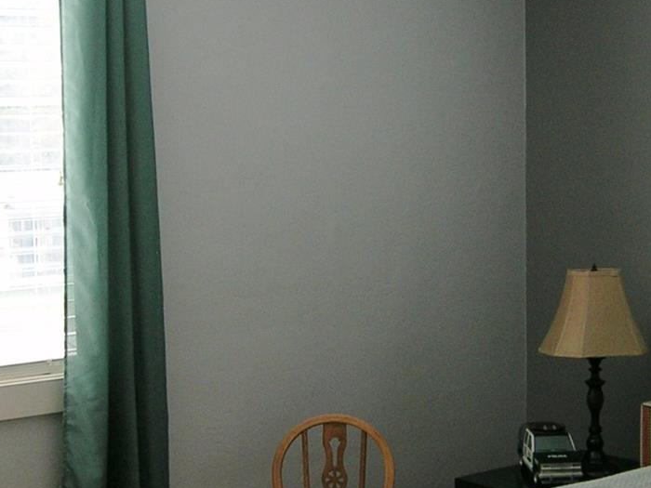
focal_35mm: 75
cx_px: 355
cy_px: 308
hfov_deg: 26.0
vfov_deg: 19.6
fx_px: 1410
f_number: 2.8
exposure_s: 1/83.2
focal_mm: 5.4
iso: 50
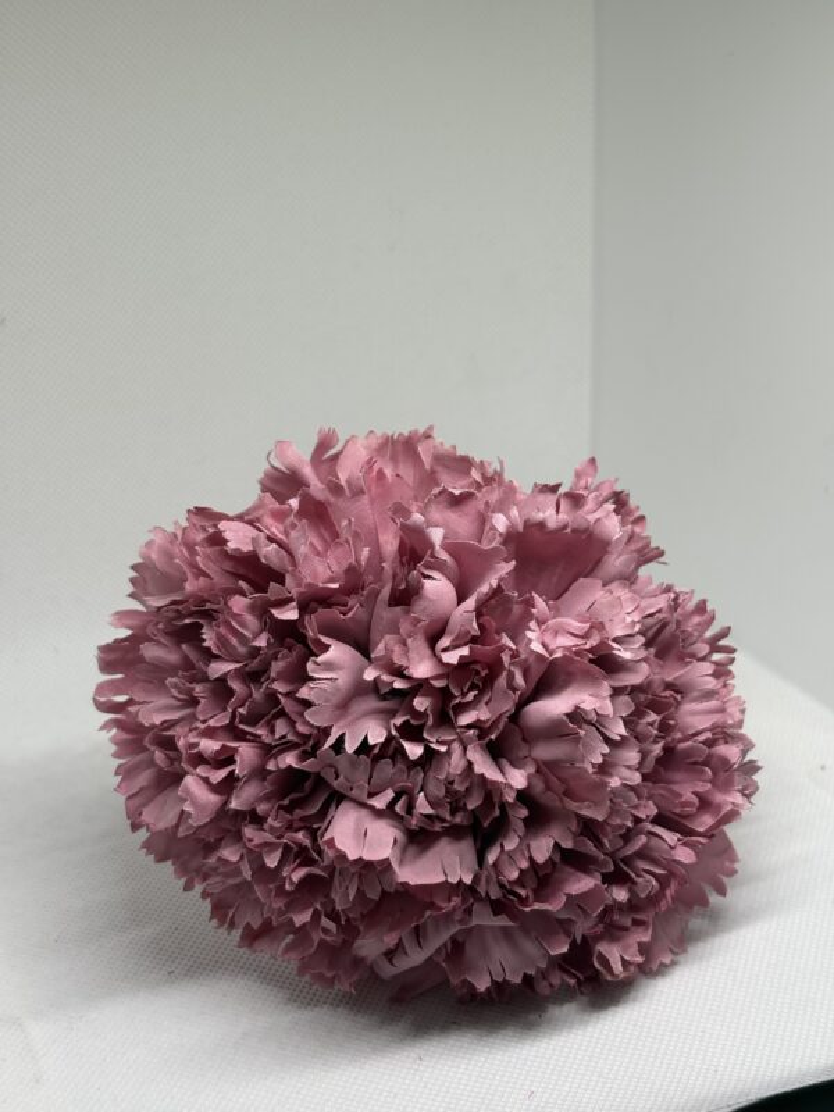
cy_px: 556
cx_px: 417
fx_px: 1670
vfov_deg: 36.8
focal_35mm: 52
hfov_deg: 28.0
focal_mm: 5.96
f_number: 1.6
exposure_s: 1/122
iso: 25
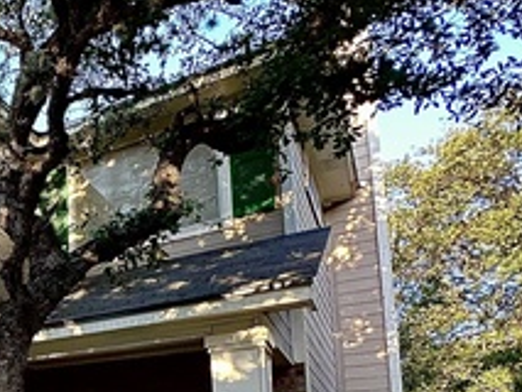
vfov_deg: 31.2
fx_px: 634
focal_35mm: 42
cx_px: -196
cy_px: 412
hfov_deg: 31.4
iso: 125
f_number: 2.2
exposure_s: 1/99
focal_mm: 2.22
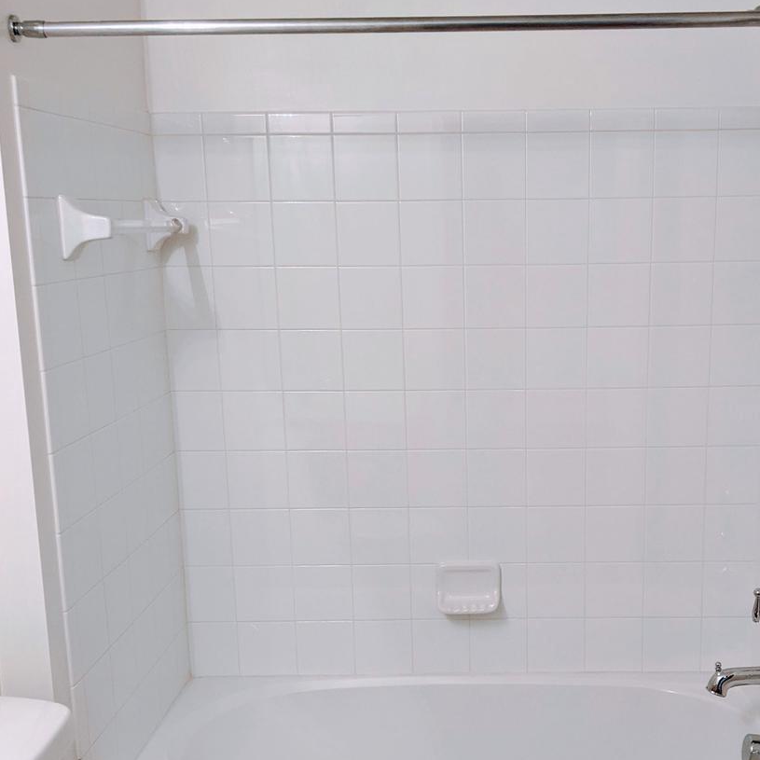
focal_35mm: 45
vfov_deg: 37.4
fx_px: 1118
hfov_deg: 37.3
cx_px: 477
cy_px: 457
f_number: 1.8
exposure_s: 1/24
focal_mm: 4.44
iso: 79
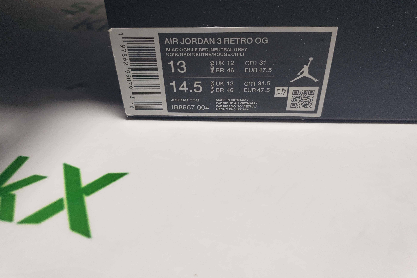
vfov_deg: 46.3
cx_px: 211
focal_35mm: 28
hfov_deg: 65.5
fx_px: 324
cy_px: 126
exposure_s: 1/342
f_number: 1.5
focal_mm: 4.3
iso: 50
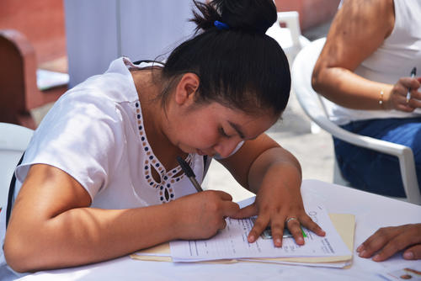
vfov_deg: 14.4
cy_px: 140
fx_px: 1112
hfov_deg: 21.4
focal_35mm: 95
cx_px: 210
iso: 200
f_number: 5.6
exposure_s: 1/320
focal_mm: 95
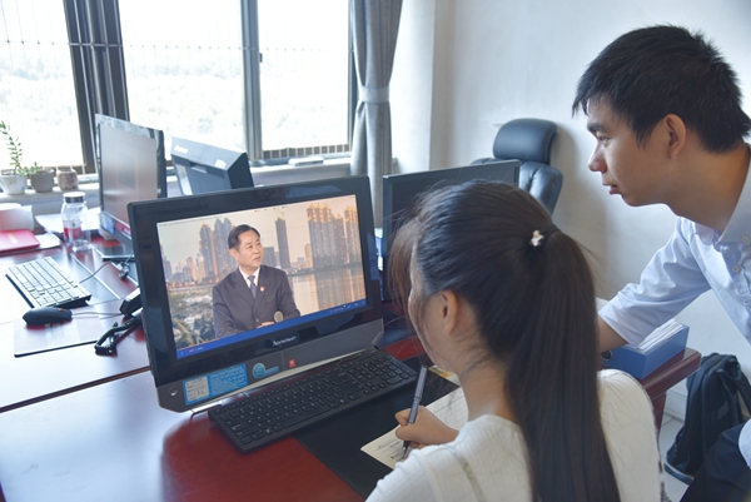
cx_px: 376
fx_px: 626
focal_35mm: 30
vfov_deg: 43.7
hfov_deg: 61.9
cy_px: 251
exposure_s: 1/80
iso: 400
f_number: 4.5
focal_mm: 30
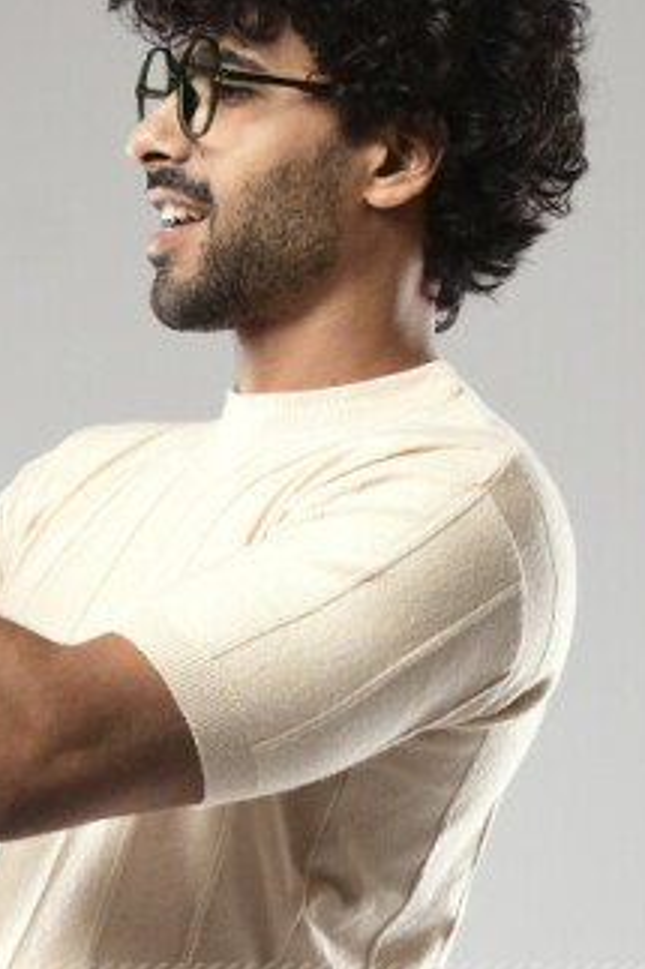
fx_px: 3201
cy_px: 1479
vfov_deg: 15.7
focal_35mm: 119
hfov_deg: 11.5
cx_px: 111
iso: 400
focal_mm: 32
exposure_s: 1/125
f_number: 5
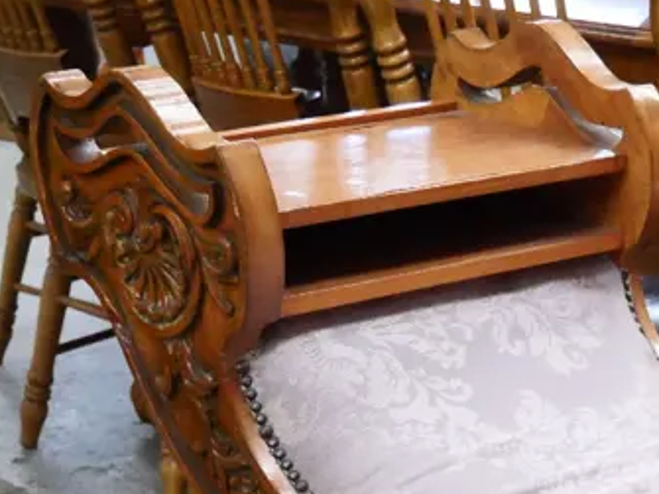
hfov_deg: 17.1
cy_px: 638
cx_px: 777
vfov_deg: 13.0
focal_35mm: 110
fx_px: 2093
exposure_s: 1/125
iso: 3200
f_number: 4
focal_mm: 18
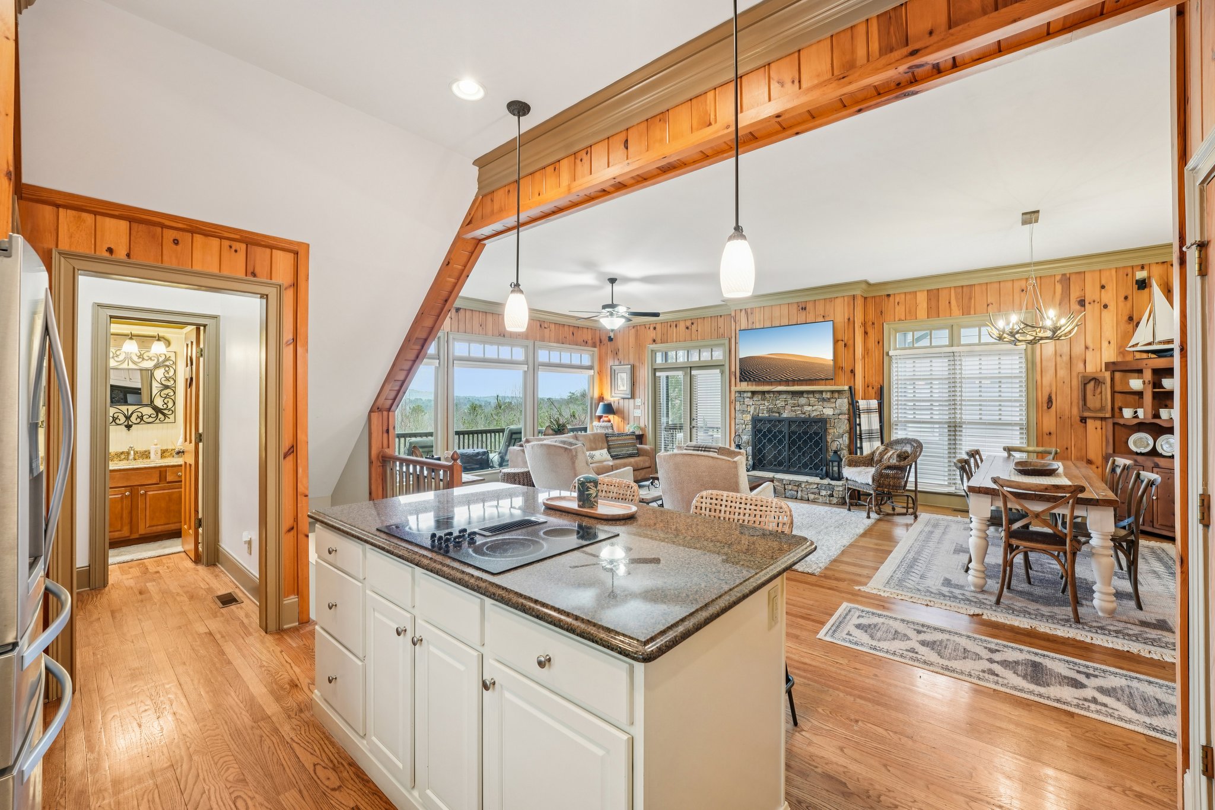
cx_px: 608
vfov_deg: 81.2
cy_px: 405
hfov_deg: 104.3
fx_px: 472
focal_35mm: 14
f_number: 8
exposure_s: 1/4
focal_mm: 14
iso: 320
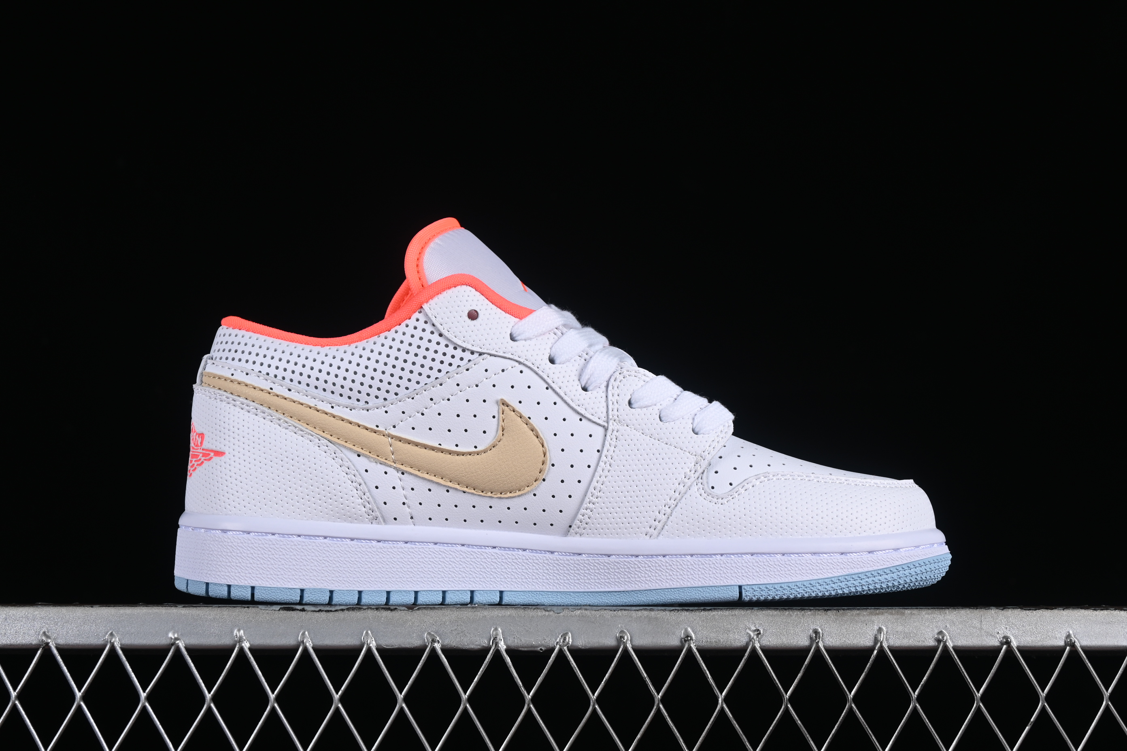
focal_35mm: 75
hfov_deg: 27.0
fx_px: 2348
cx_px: 564
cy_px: 376
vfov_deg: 18.2
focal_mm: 50
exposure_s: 1/125
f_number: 8
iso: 160
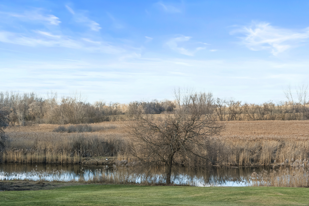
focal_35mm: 56
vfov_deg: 24.2
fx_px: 481
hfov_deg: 35.6
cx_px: 154
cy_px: 103
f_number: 8
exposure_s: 1/160
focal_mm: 56
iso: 400
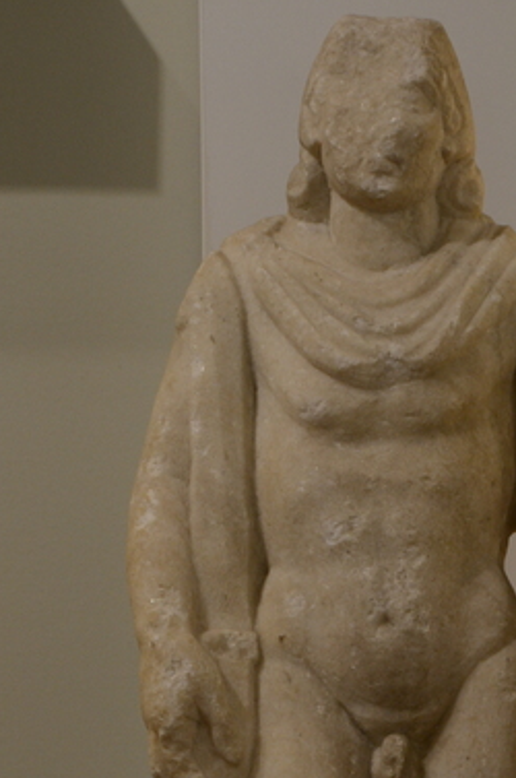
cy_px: 555
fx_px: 2848
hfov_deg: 10.3
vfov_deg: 15.5
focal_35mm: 132
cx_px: 407
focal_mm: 50
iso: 1000
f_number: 4.8
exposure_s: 1/60
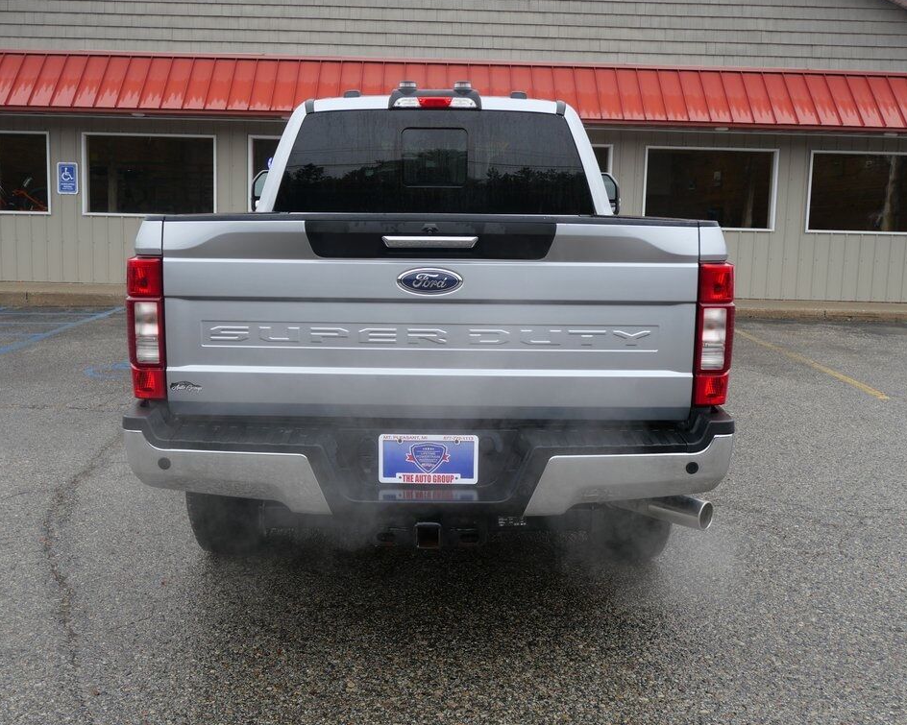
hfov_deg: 50.3
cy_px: 357
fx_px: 966
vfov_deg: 41.1
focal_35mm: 36
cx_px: 428
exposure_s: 1/125
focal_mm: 17
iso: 200
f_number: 4.1
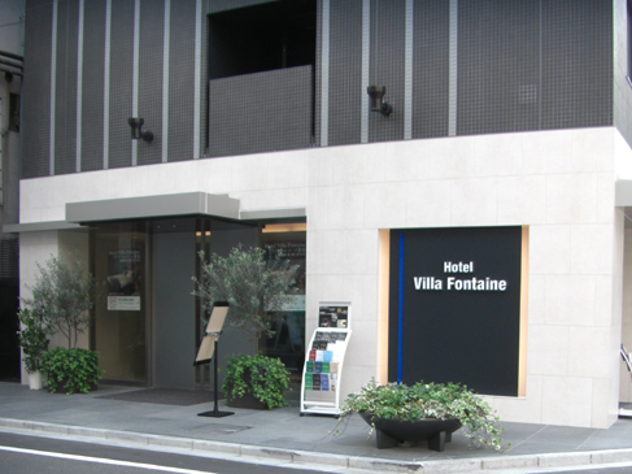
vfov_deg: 37.7
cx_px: 316
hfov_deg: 49.0
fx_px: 694
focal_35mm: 38
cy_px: 237
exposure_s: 1/125
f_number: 3.4
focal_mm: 6.3
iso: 100
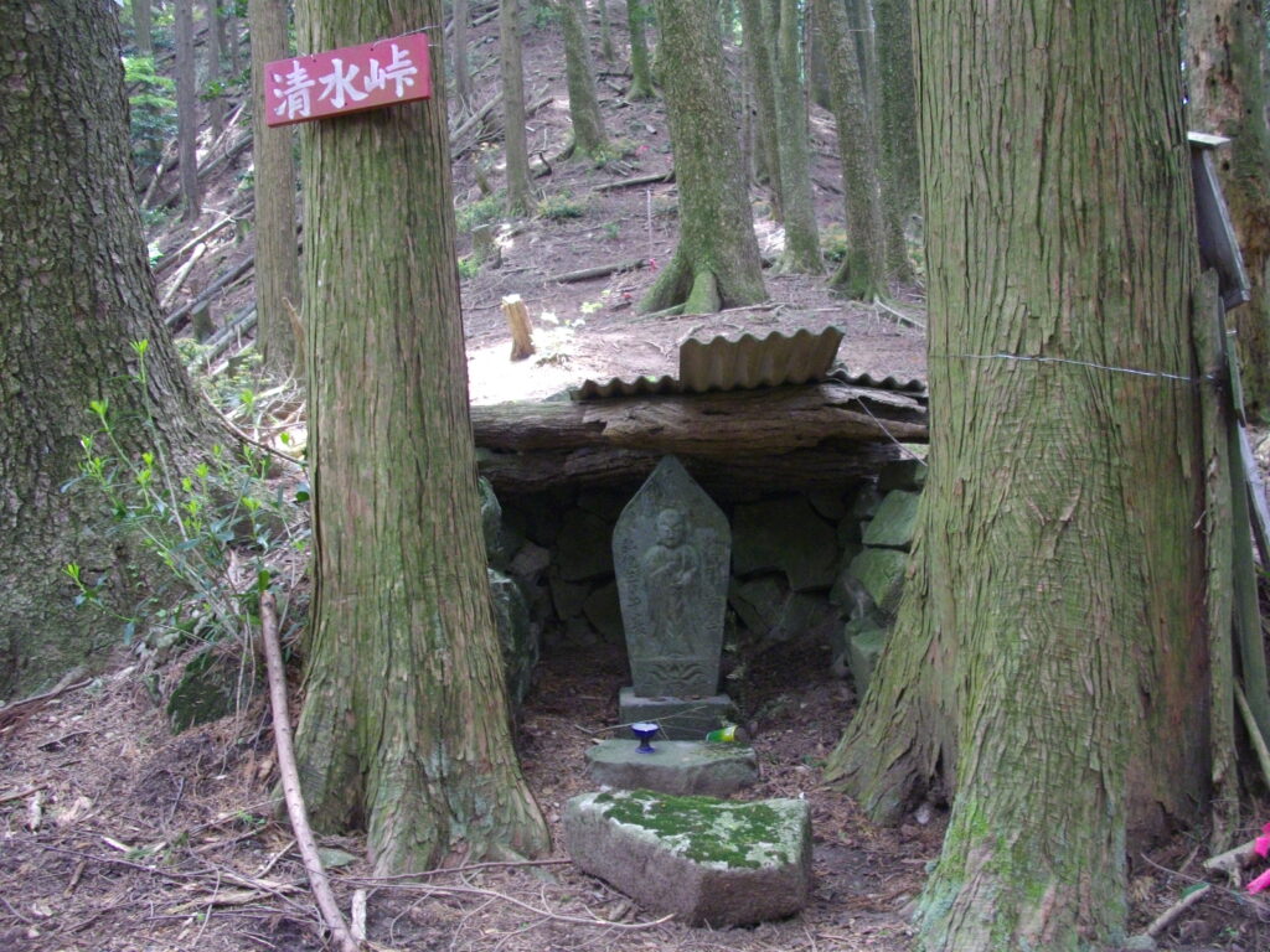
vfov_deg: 38.7
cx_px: 635
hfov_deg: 50.1
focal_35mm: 37
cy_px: 476
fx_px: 1357
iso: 225
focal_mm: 6.2
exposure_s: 1/50
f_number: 2.8
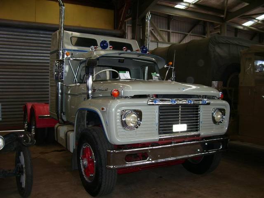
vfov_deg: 41.8
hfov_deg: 54.0
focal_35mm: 34
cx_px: 132
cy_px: 99
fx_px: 259
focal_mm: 5.6
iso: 80
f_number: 2.7
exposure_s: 1/60
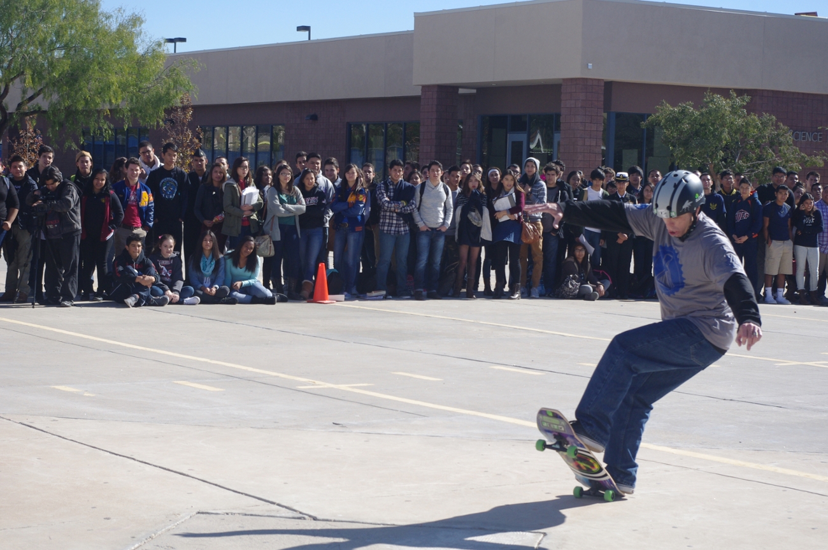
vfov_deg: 16.6
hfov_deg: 24.8
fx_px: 1883
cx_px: 414
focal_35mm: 82
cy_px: 275
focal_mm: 55
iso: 400
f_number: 8
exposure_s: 1/640
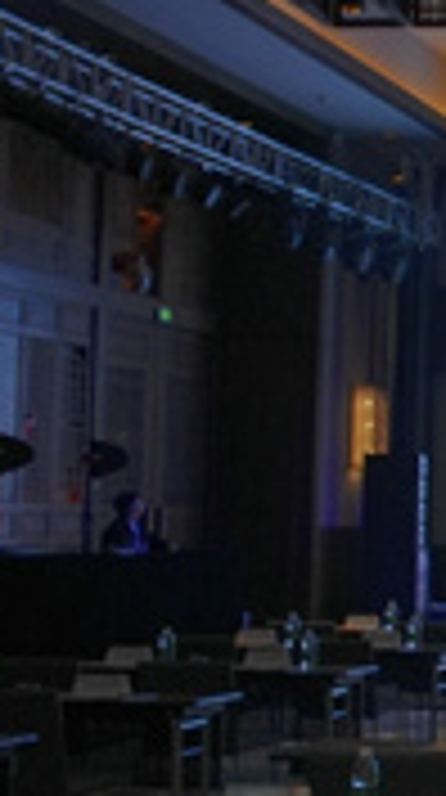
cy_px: 407
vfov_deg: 23.7
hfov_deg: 11.1
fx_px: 1900
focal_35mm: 90
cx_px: 1086
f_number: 7.1
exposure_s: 1/100
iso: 1000
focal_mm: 19
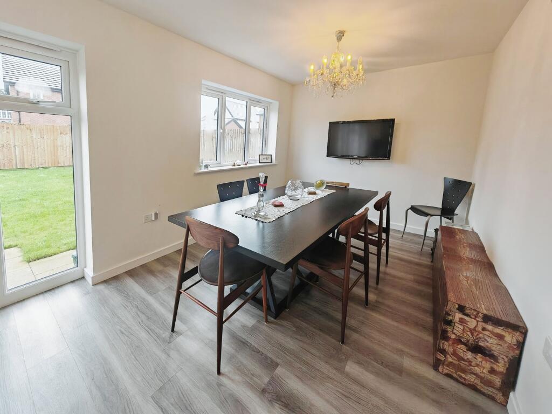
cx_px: 276
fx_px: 207
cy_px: 207
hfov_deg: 106.2
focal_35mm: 13
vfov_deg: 89.9
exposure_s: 1/50
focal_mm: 1.82
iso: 200
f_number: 2
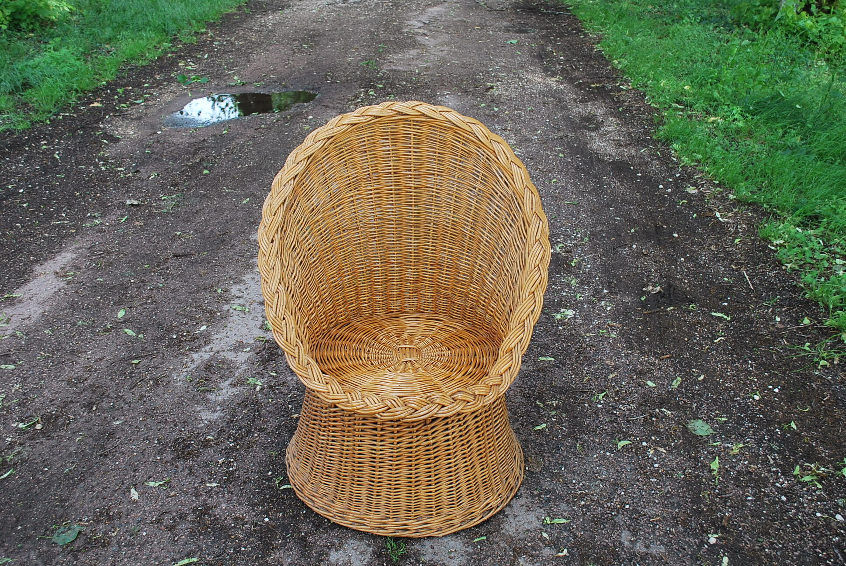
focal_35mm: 36
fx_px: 847
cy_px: 283
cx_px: 423
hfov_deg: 53.1
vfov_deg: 37.0
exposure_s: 1/100
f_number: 5
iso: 200
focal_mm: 24
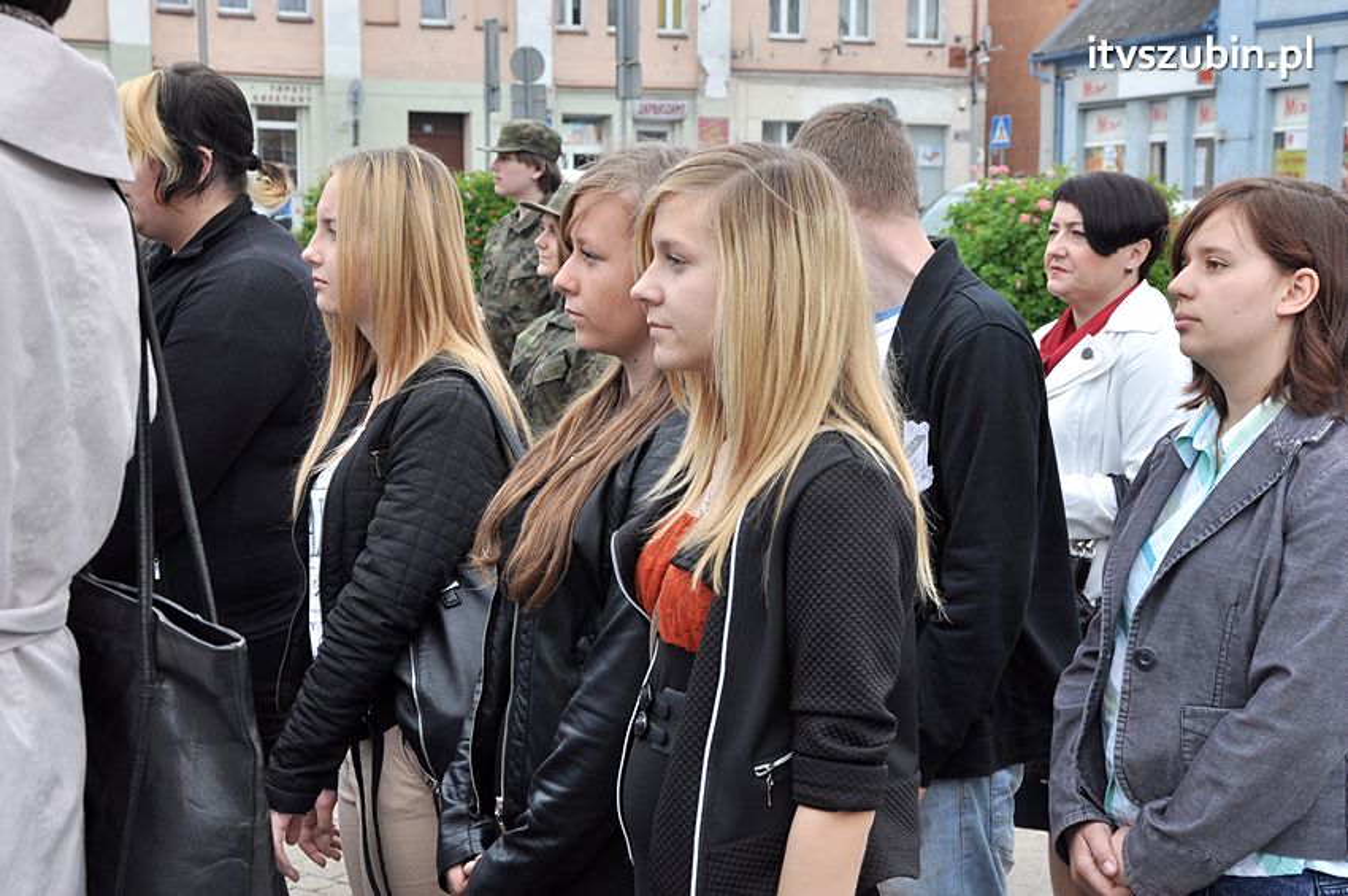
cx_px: 674
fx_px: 2525
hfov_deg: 29.9
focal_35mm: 68
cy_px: 448
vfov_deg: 20.1
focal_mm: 45
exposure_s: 1/250
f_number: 8
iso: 500
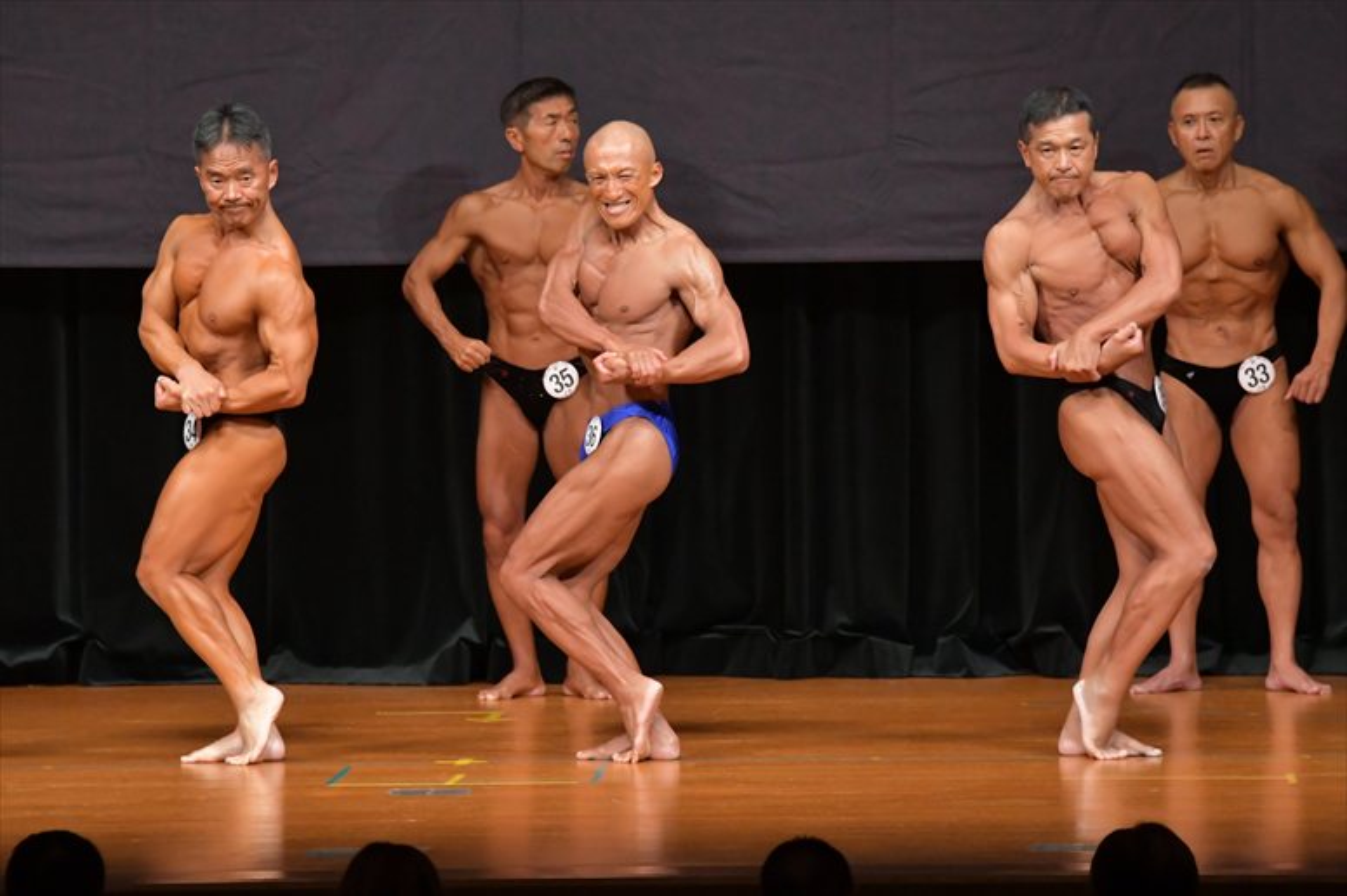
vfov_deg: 5.1
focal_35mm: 270
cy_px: 448
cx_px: 674
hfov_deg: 7.6
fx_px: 10098
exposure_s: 1/400
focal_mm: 180
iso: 5000
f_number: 5.6
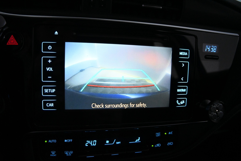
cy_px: 80
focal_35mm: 75
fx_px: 502
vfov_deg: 18.2
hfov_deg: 27.0
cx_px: 120
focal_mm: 50
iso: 5000
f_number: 6.3
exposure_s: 1/400
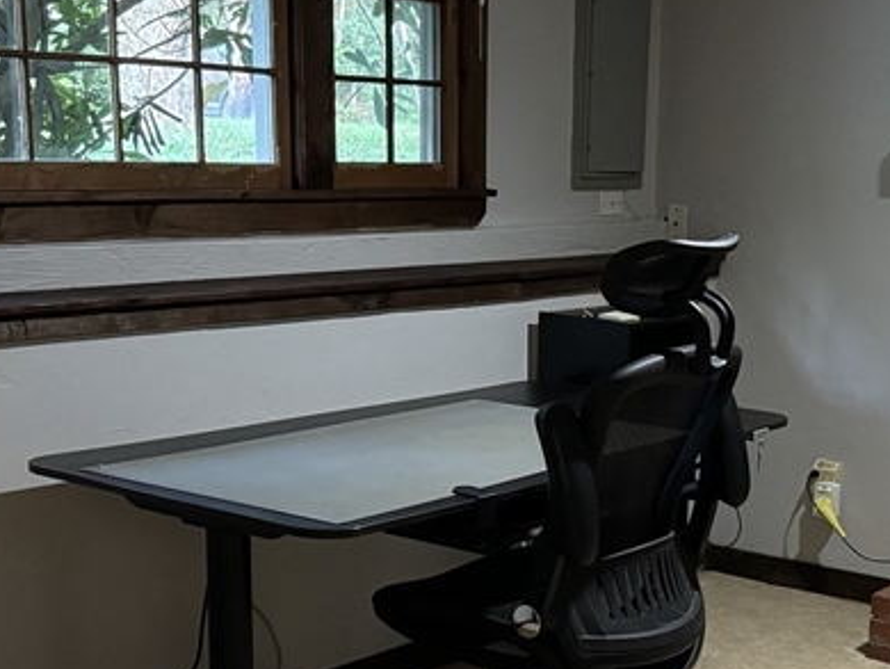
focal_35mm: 63
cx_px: 591
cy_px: 573
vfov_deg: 22.8
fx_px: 1621
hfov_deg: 30.5
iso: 800
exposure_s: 1/30
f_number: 1.78
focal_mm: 6.76
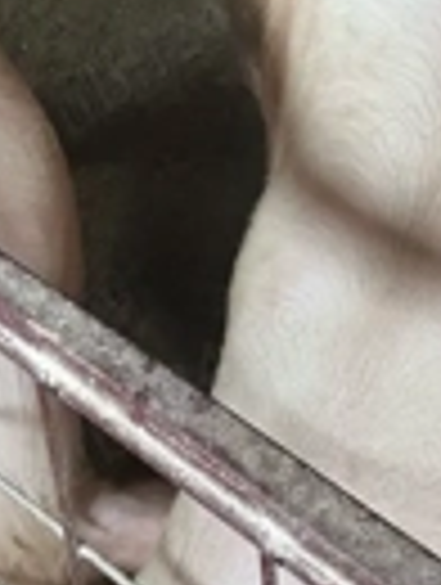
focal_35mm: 80
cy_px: 108
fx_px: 1354
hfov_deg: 18.5
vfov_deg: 24.0
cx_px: 252
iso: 640
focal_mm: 5.1
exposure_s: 1/40
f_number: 1.6
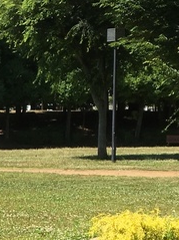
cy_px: 237
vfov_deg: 12.1
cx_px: -89
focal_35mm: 162
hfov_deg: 8.9
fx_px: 1118
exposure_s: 1/1241
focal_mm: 4.15
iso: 25
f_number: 2.2
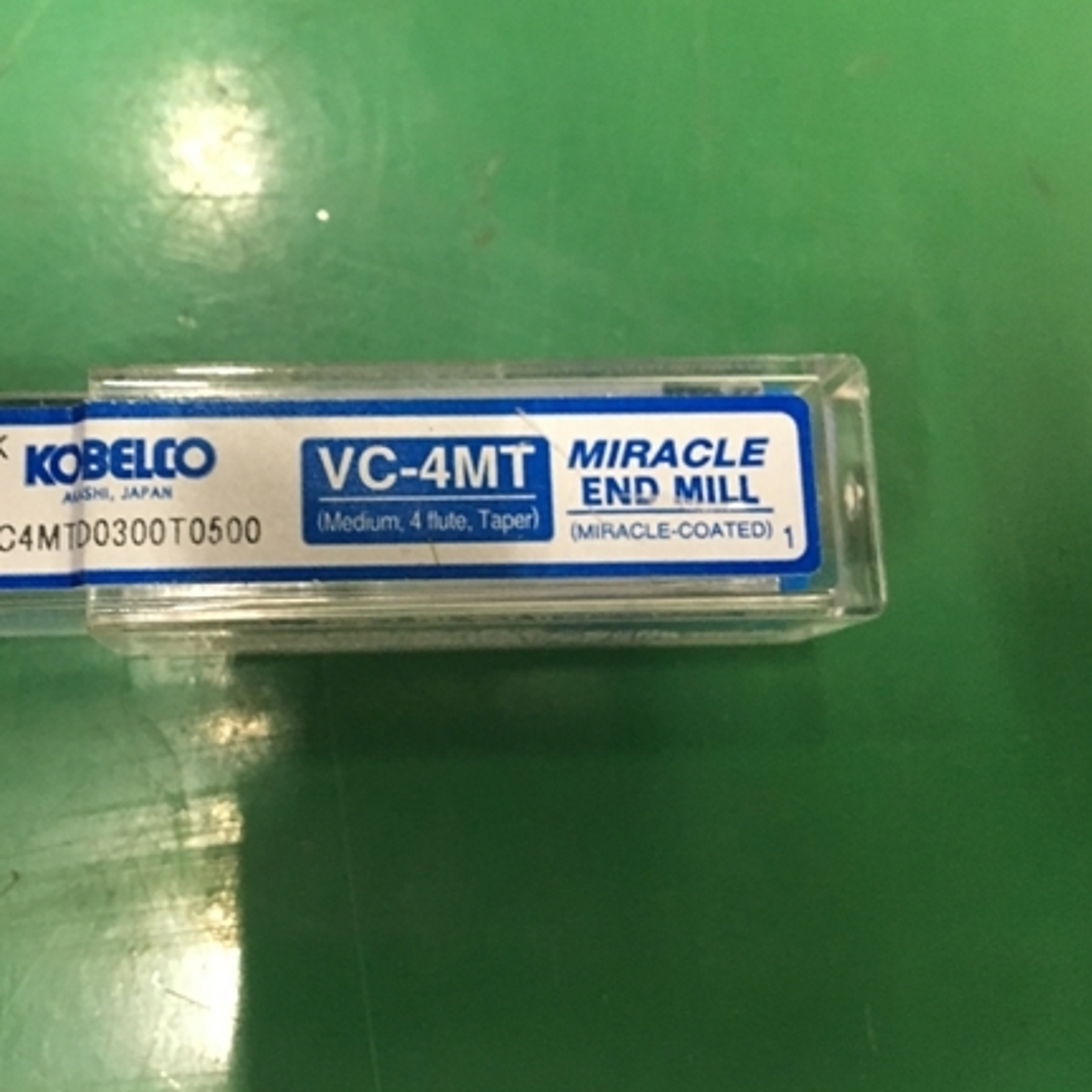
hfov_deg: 43.3
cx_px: 379
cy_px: 503
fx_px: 1356
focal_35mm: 38
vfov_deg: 43.8
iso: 200
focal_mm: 4.15
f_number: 2.2
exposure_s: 1/20
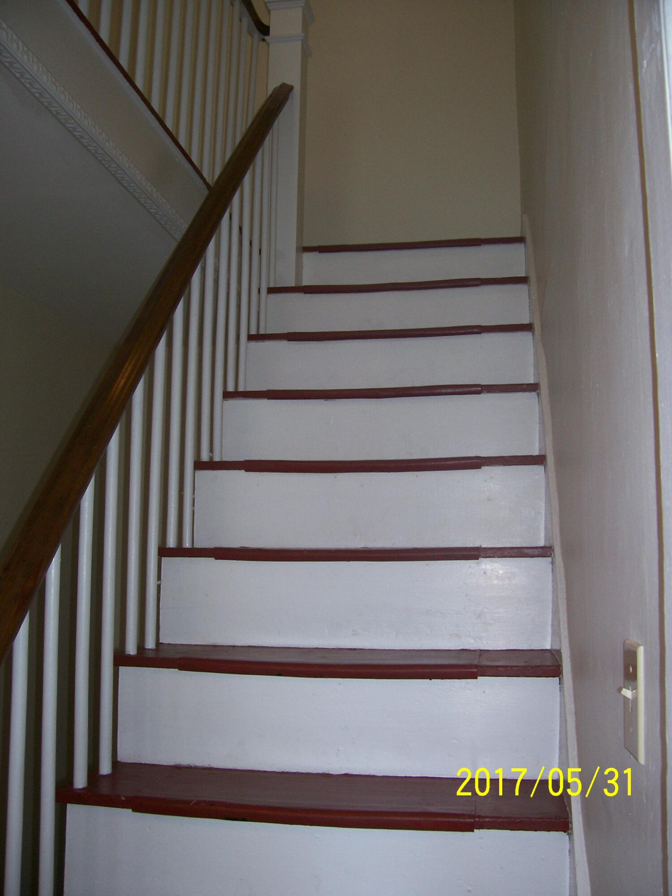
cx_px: 336
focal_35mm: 34
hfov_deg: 41.8
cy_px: 448
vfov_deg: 54.0
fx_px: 880
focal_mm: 5.6
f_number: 2.7
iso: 80
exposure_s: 1/64
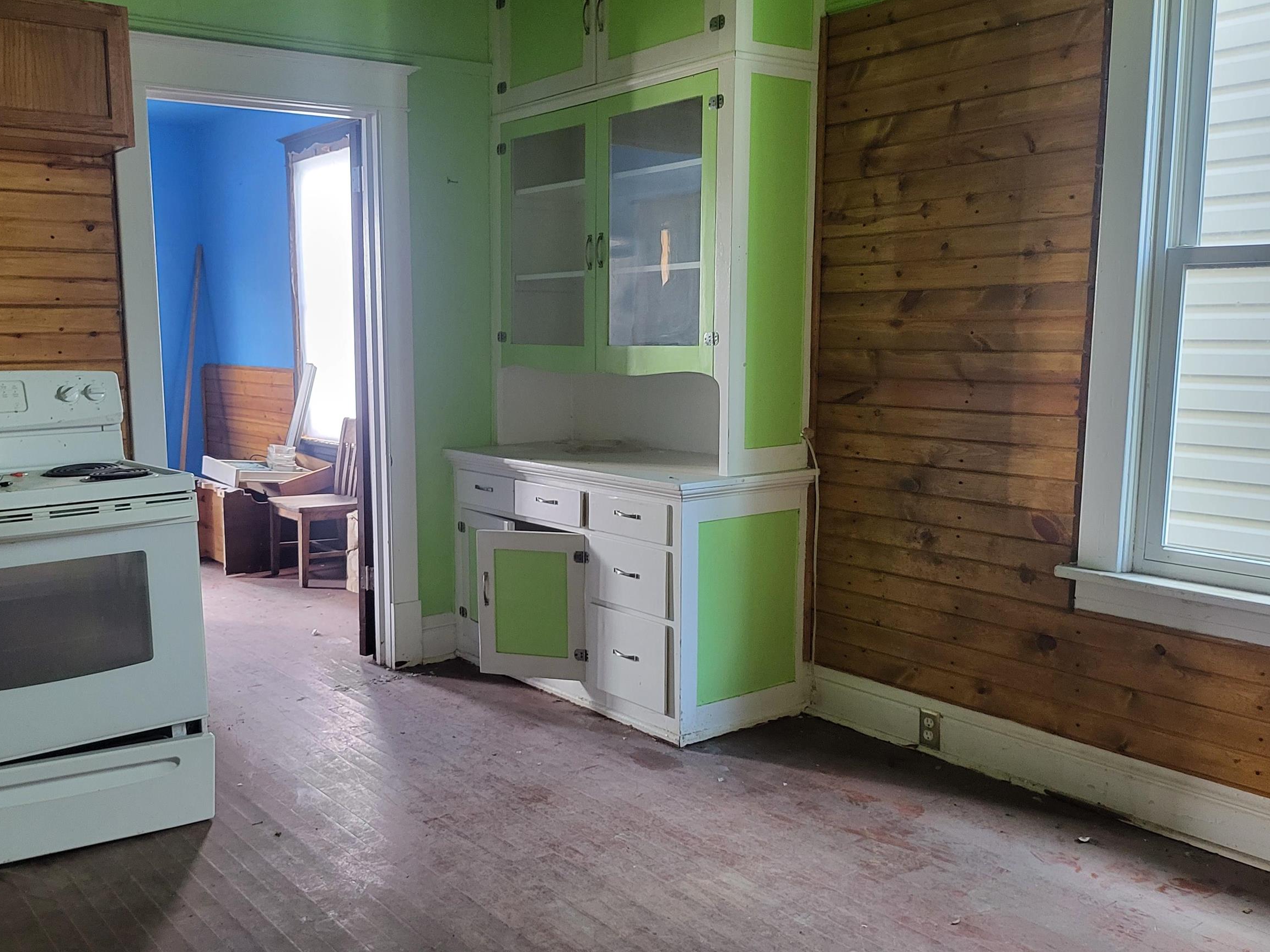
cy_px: 502
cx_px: 524
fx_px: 1174
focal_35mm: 32
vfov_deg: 44.1
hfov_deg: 56.5
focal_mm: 5
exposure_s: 1/40
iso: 320
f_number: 1.8
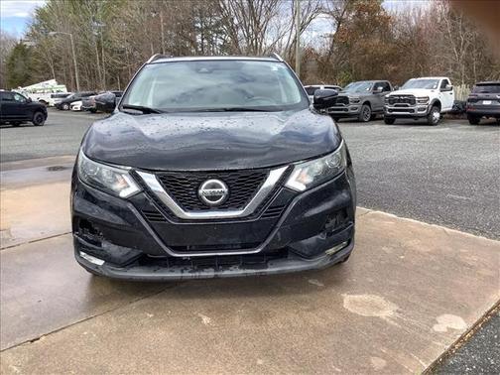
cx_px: 250
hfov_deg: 58.4
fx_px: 448
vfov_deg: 45.4
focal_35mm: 31
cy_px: 188
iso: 25
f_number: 2.4
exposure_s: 1/422
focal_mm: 3.3
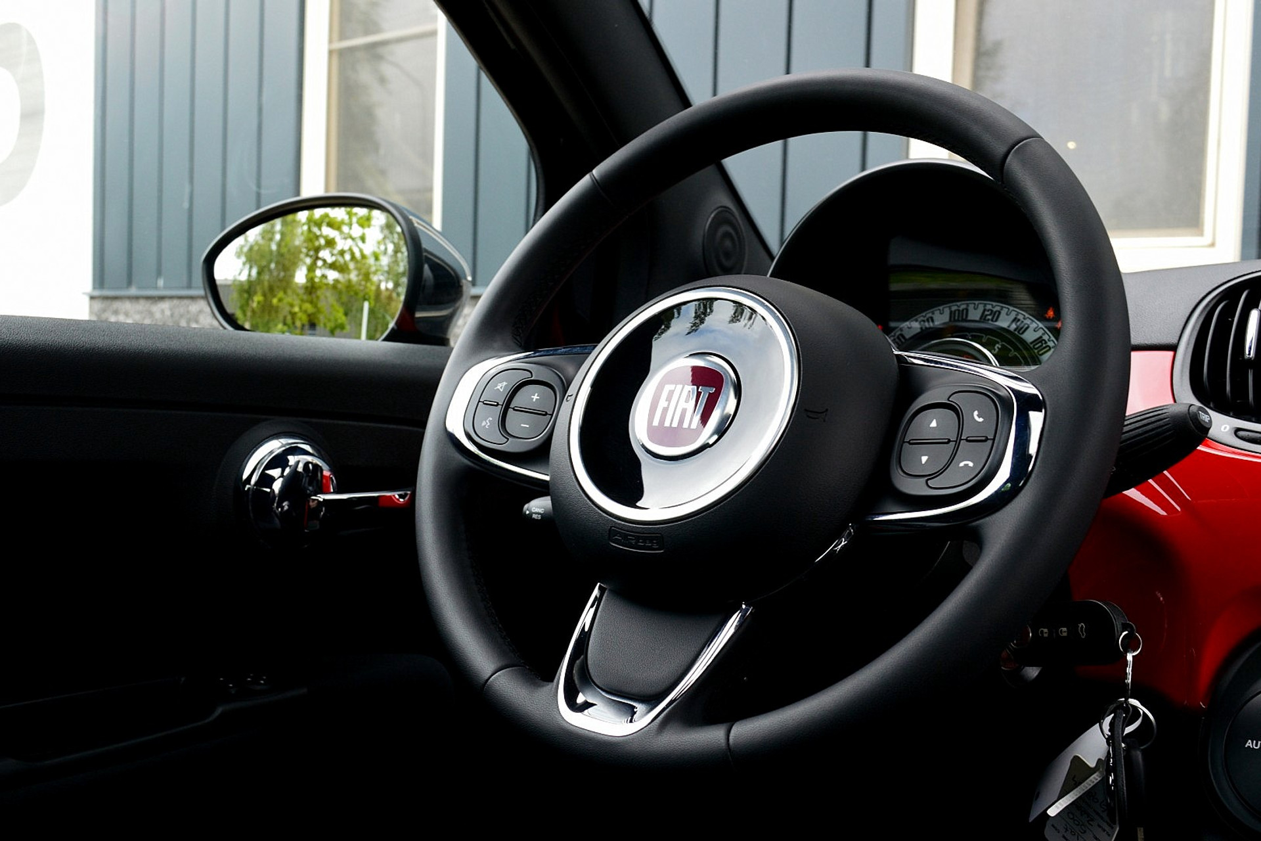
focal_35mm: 36
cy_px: 420
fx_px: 1261
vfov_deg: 36.9
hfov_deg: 53.1
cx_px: 630
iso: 450
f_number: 8
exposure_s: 1/60
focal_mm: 24
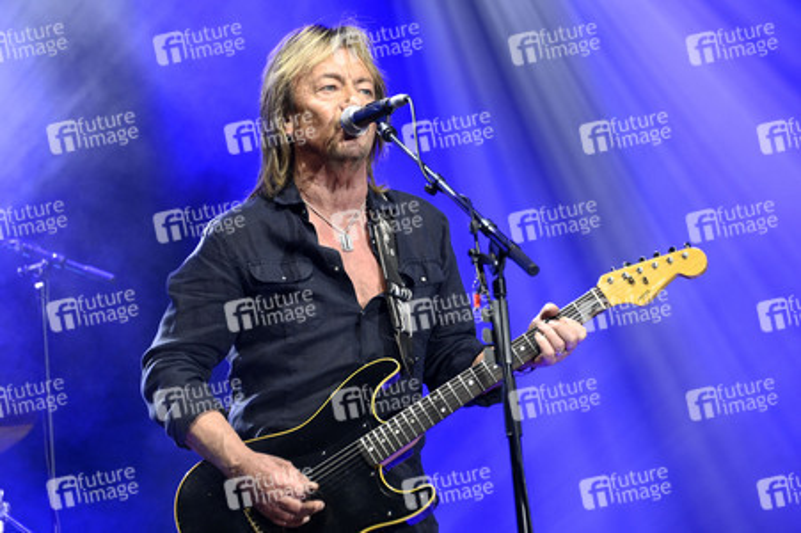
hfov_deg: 10.3
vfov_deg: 6.9
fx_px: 4447
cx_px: 400
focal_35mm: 200
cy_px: 266
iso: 3200
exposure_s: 1/200
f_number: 5.6
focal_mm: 200
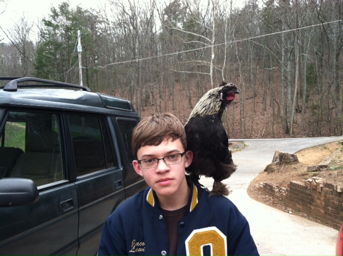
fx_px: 346
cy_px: 128
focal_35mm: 35
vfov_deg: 40.6
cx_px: 172
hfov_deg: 52.7
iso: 80
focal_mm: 3.85
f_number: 2.8
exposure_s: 1/182
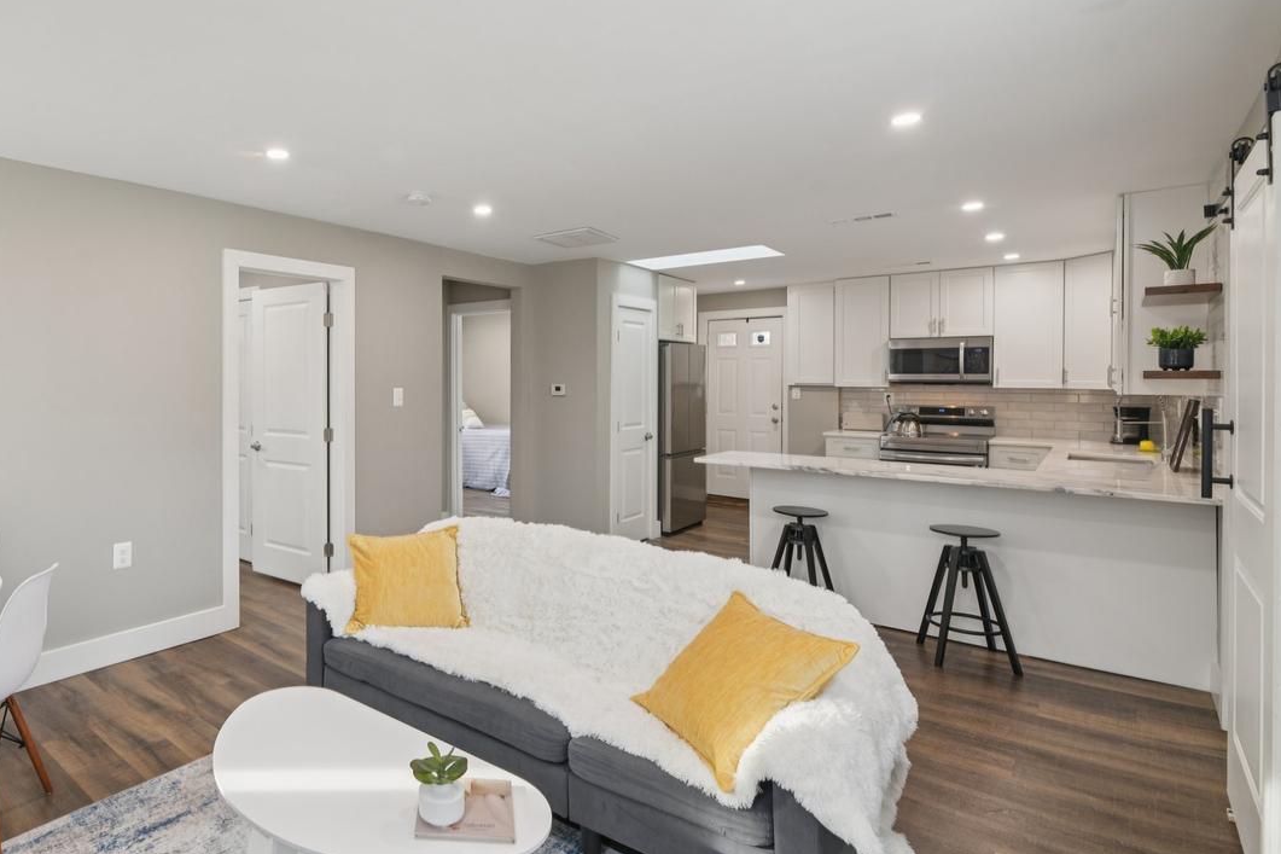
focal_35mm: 19
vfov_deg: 64.4
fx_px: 676
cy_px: 393
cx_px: 418
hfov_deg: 83.7
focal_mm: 14
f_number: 8
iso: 220
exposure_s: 1/15
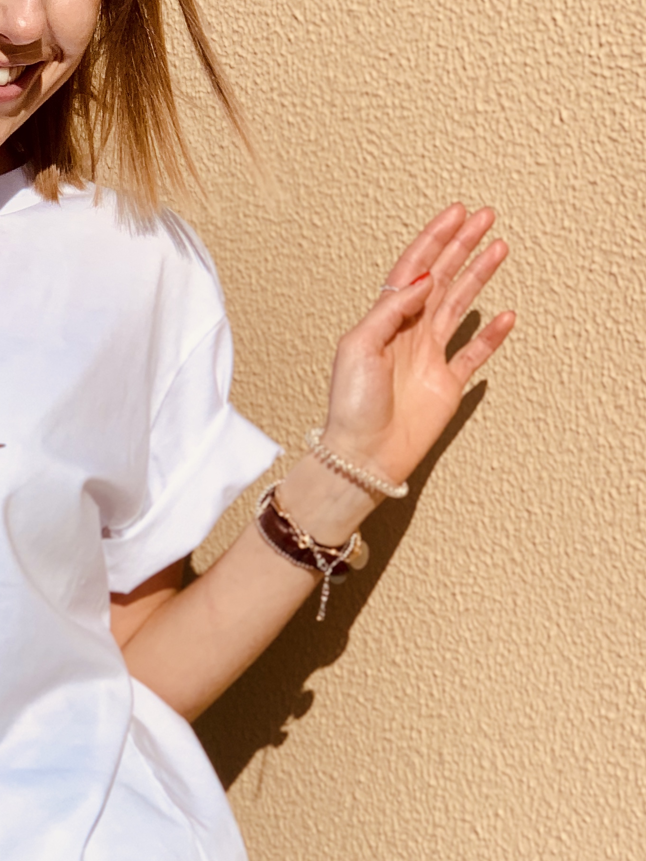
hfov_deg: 12.7
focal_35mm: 115
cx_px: -56
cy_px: 463
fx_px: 2862
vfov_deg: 17.1
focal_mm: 6
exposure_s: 1/2660
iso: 16
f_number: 2.4
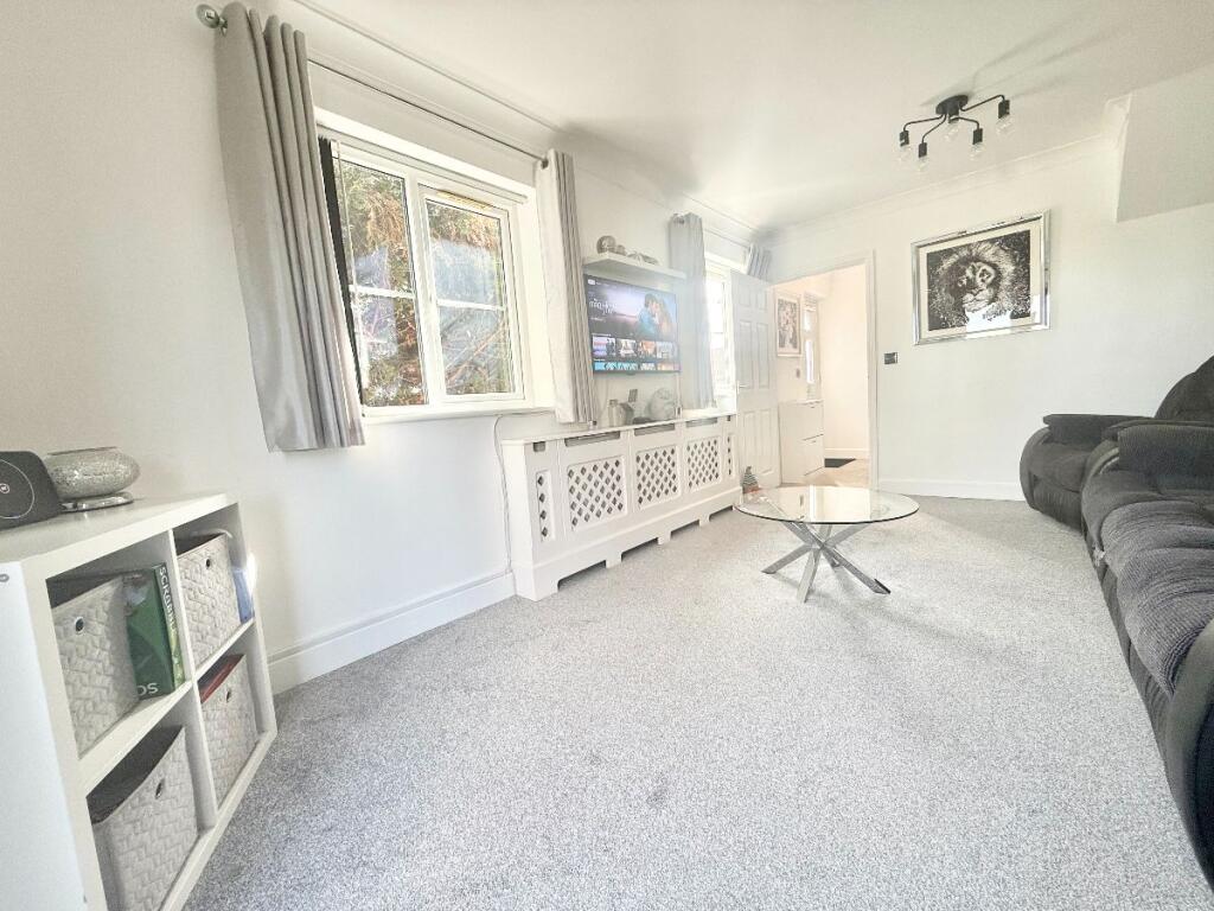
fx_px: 491
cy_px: 456
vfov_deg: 85.7
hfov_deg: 102.1
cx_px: 607
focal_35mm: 14
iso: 80
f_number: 2.2
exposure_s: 1/99
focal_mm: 2.22
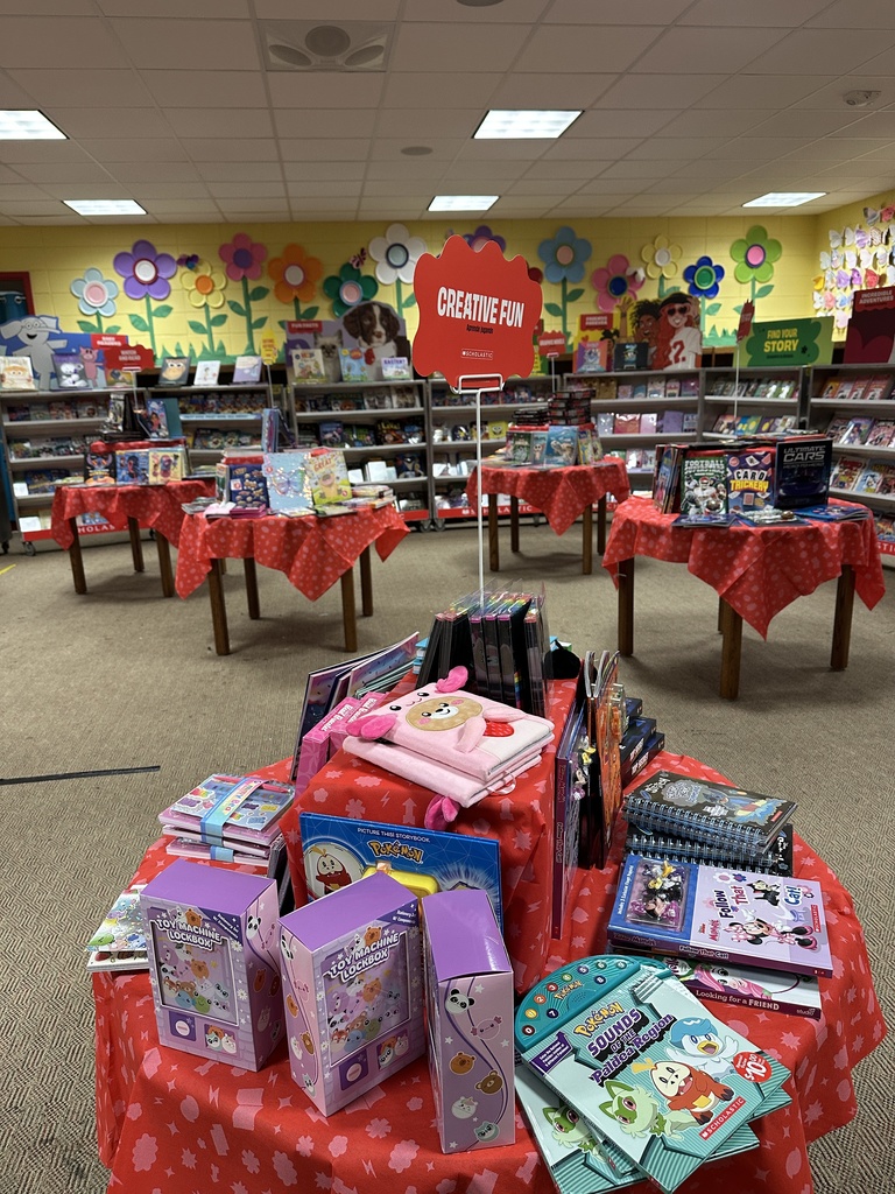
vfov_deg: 71.6
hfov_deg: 56.8
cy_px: 597
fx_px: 827
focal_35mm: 24
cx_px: 448
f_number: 1.78
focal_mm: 6.86
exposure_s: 1/68
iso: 250
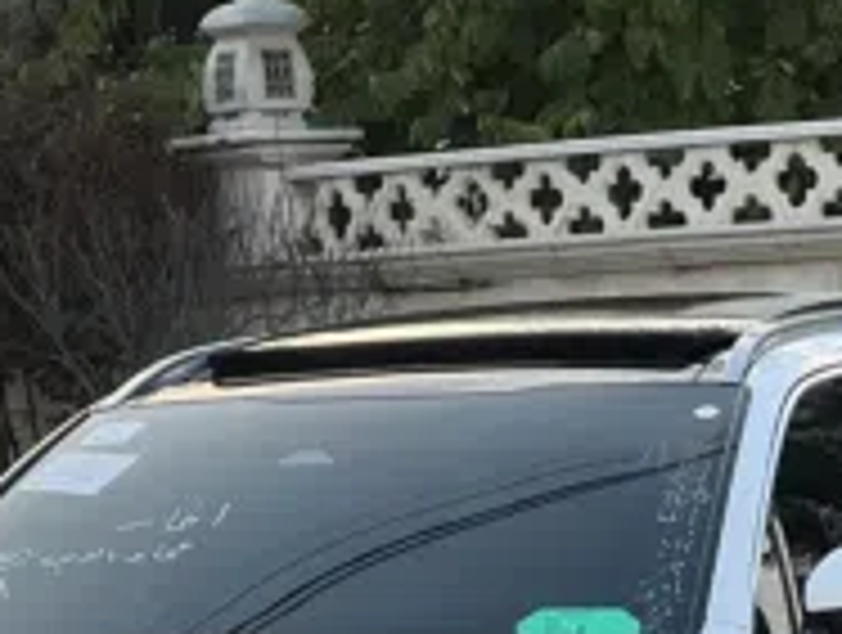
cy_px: 800
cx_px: 405
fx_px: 6410
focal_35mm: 263
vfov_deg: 5.6
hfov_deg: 7.5
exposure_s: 1/121
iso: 40
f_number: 2.8
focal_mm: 9
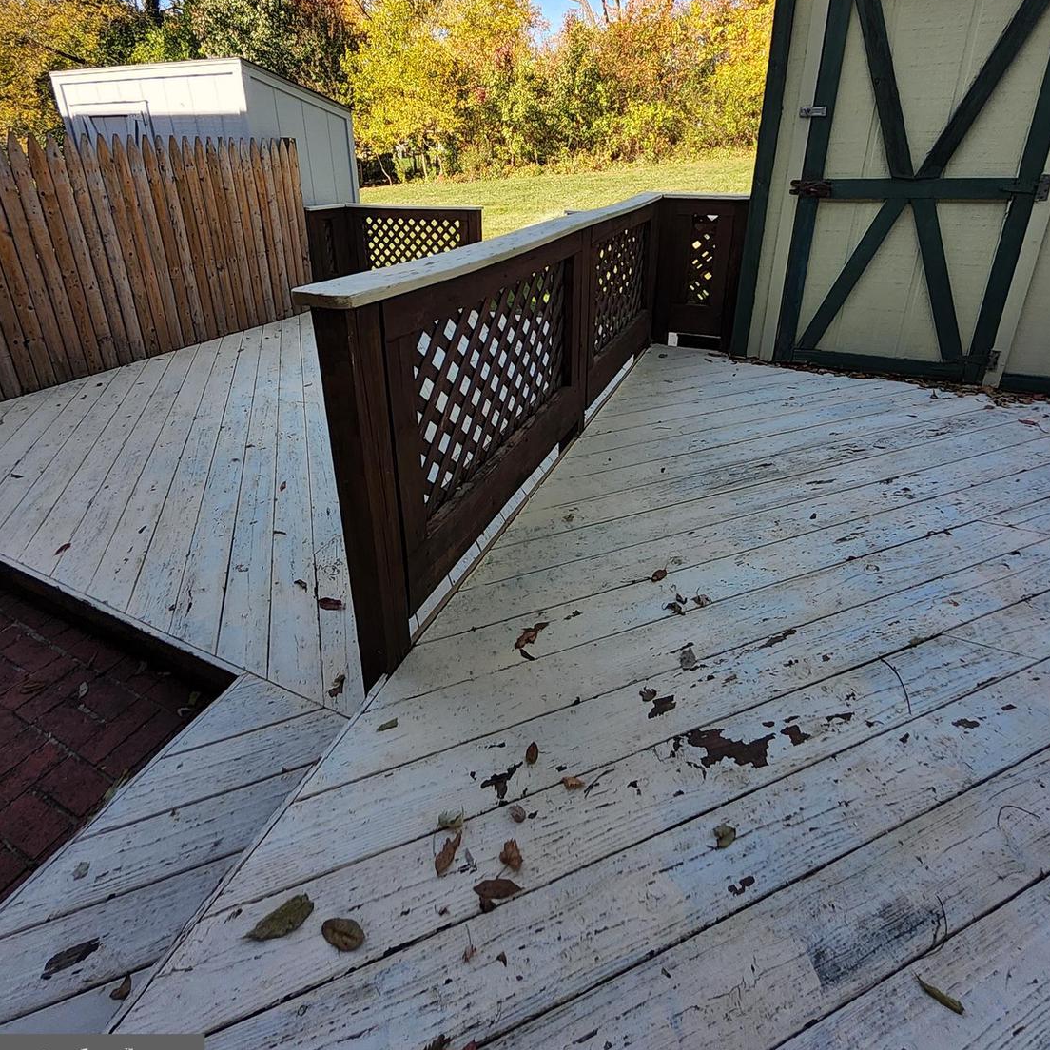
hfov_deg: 87.4
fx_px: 549
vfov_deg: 85.4
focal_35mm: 16
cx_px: 516
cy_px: 381
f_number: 2.2
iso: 32
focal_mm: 1.13
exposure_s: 1/322
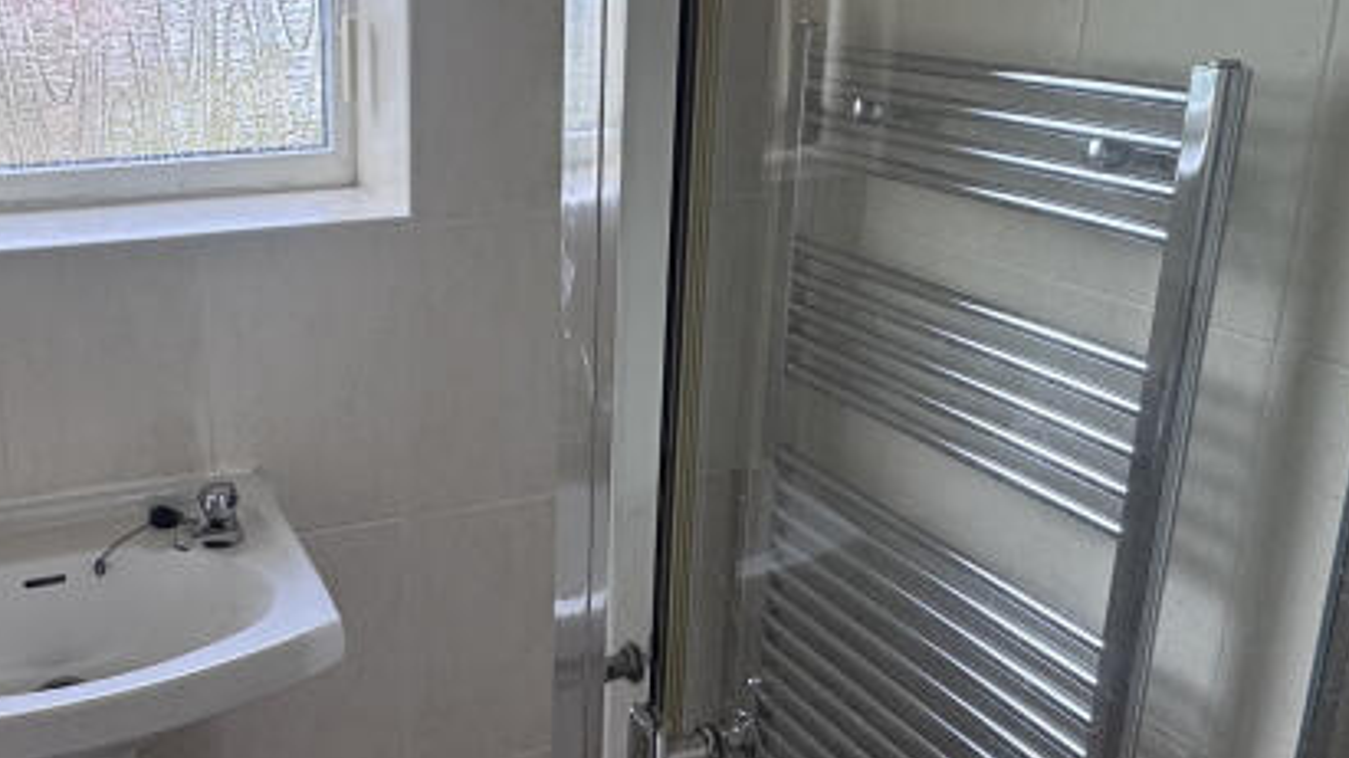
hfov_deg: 51.0
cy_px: 312
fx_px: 1359
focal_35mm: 38
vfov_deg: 31.1
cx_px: 368
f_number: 2.2
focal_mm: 2.22
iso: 40
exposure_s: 1/99
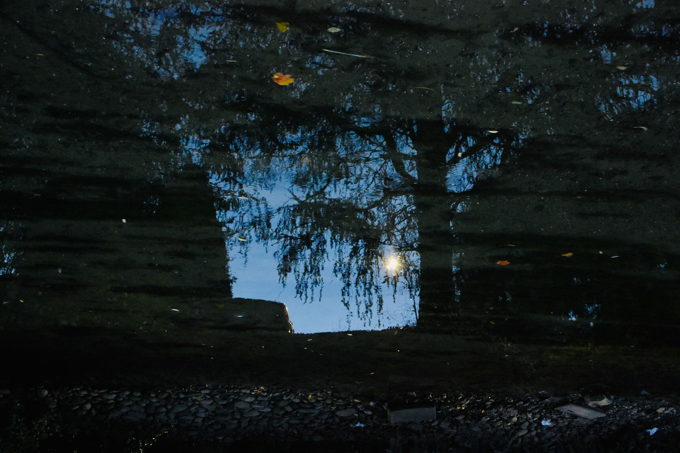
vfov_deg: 33.0
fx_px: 765
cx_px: 340
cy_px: 226
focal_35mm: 40
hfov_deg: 47.9
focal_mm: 27
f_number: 5.6
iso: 5000
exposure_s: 1/20
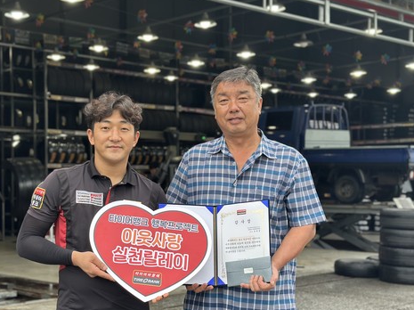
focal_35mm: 62
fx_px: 741
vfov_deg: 23.6
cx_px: 158
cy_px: 167
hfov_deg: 31.1
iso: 80
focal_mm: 6.86
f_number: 1.78
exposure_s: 1/371
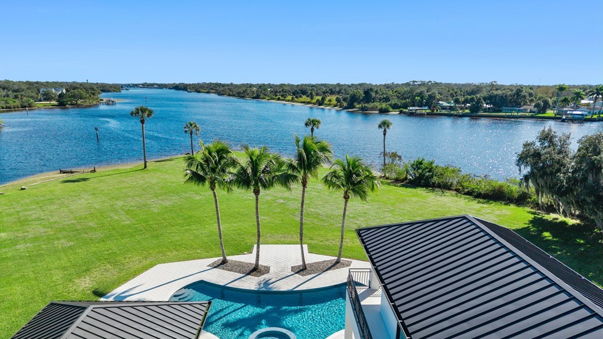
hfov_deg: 69.8
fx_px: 432
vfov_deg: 42.7
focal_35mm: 27
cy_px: 204
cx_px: 292
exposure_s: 1/500
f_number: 1.8
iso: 100
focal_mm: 8.67
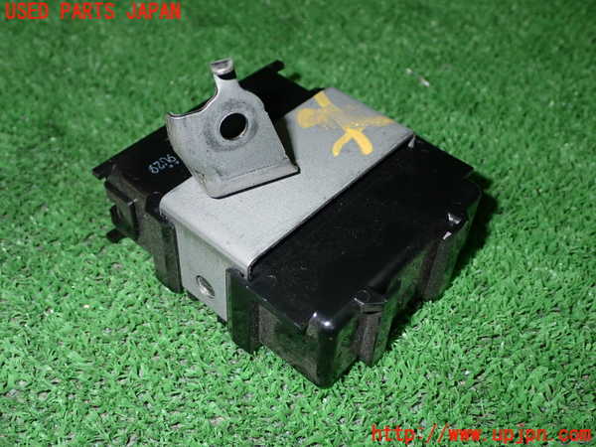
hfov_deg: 45.8
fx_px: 706
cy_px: 224
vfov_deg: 35.1
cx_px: 298
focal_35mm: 41
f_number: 8
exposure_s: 1/40
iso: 320
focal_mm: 7.31
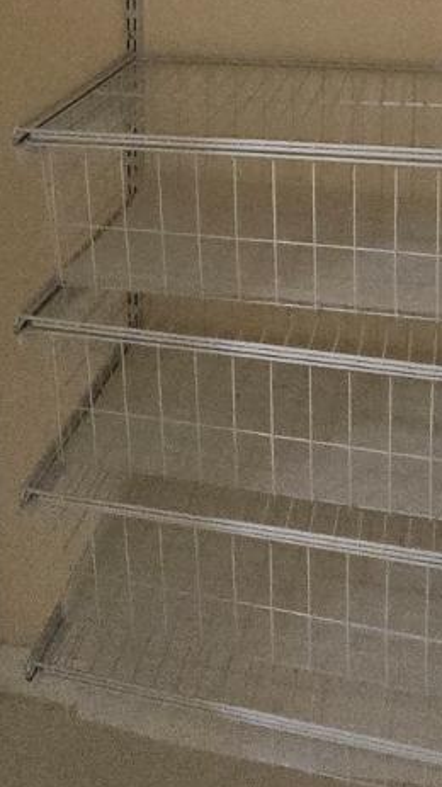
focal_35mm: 47
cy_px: -10
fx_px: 981
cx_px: 150
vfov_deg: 38.5
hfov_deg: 25.3
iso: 1250
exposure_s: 1/60
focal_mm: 2.2
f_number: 2.2
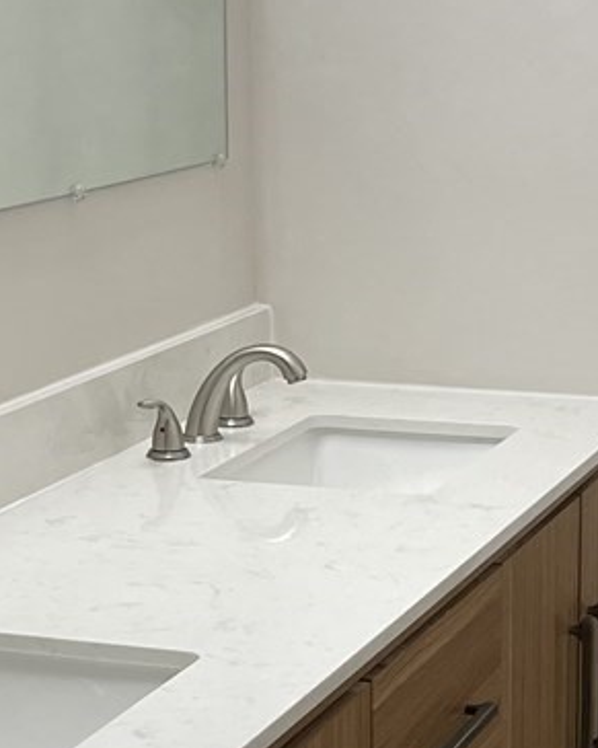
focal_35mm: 107
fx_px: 2368
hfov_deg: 14.4
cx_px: 210
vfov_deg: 17.9
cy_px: 483
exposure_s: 1/120
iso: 125
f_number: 1.6
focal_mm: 4.2
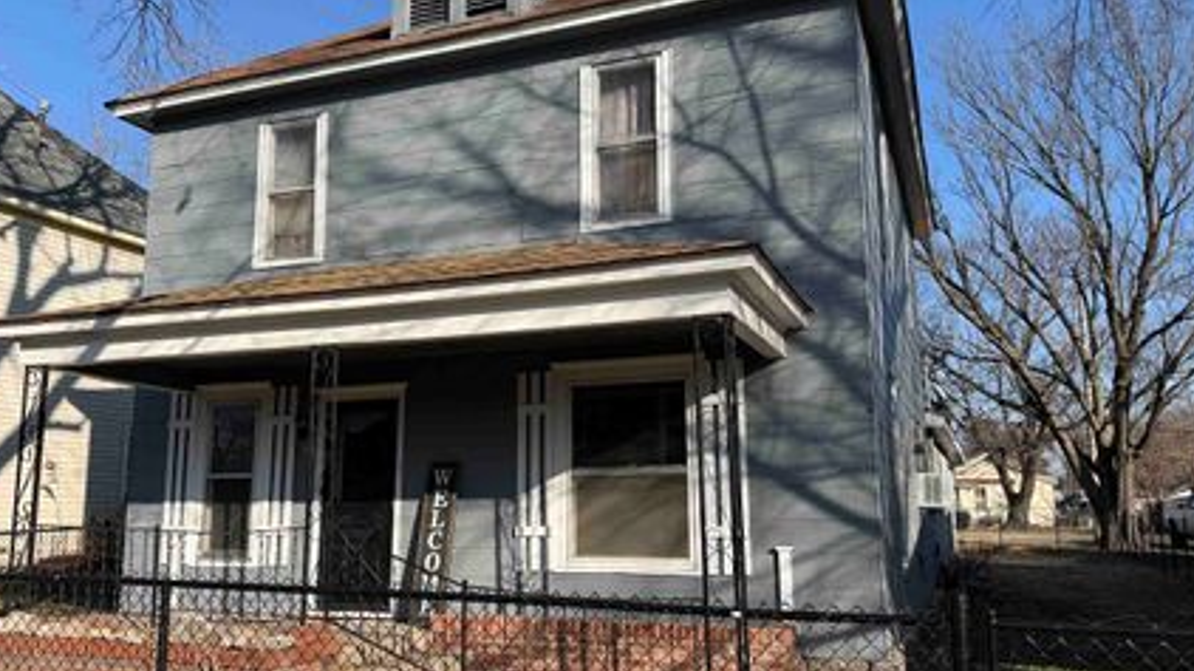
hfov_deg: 62.6
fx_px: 981
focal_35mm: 31
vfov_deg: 37.7
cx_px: 574
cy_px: 344
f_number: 1.78
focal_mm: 6.76
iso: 80
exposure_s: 1/3279
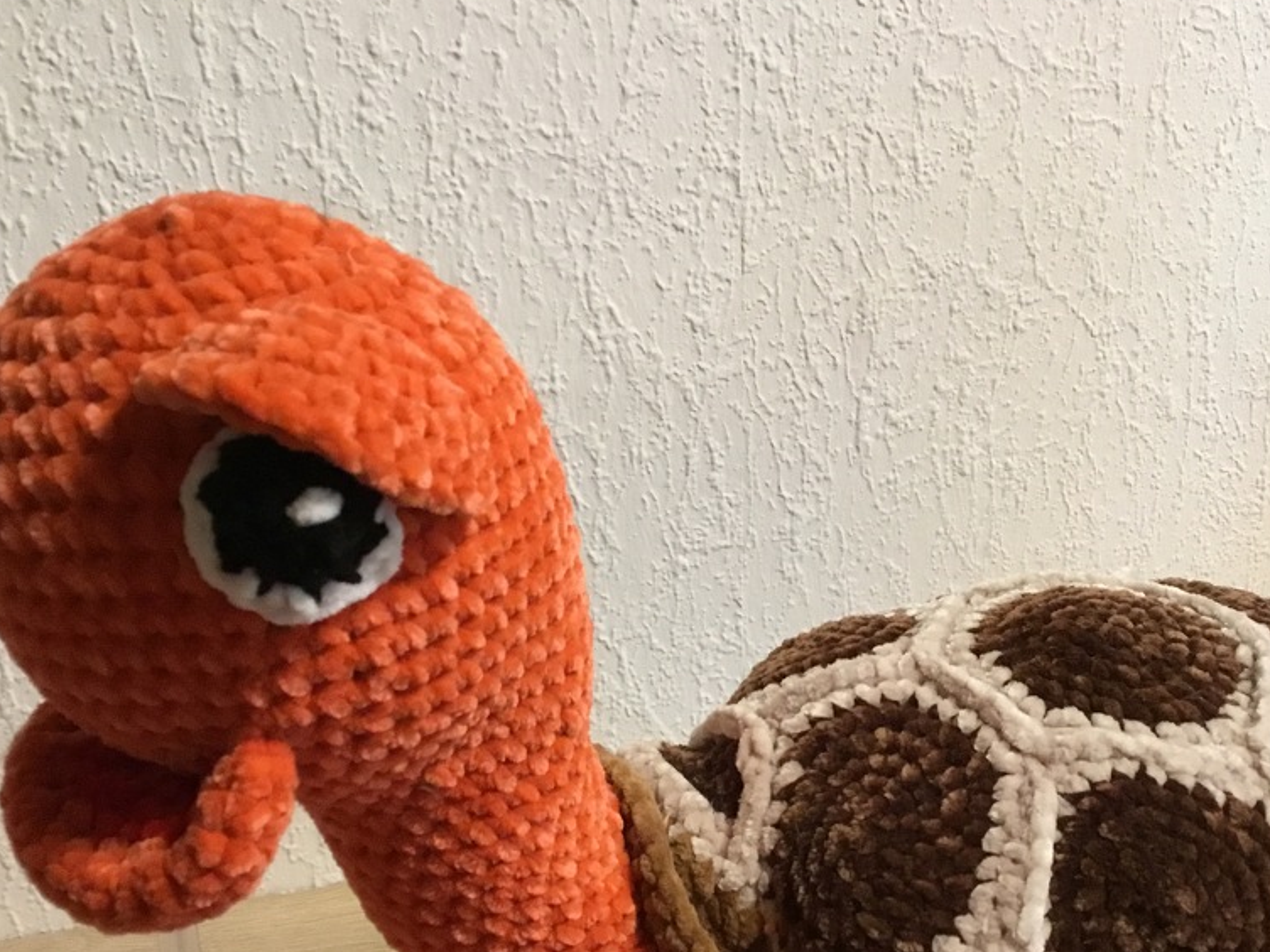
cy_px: 650
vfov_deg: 32.5
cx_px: 784
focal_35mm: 44
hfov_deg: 42.7
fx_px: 1614
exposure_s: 1/17
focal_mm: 3.3
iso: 200
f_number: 2.4
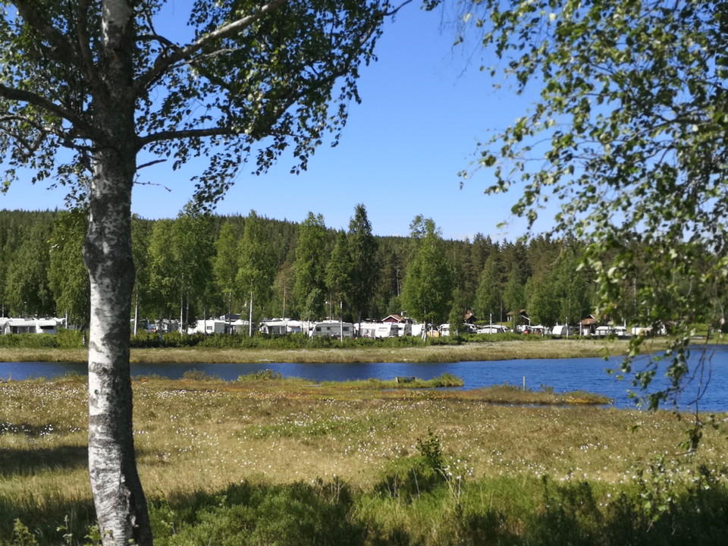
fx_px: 1136
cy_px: 273
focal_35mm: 54
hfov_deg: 35.5
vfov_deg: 27.0
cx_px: 364
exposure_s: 1/2500
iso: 50
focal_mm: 3.95
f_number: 4
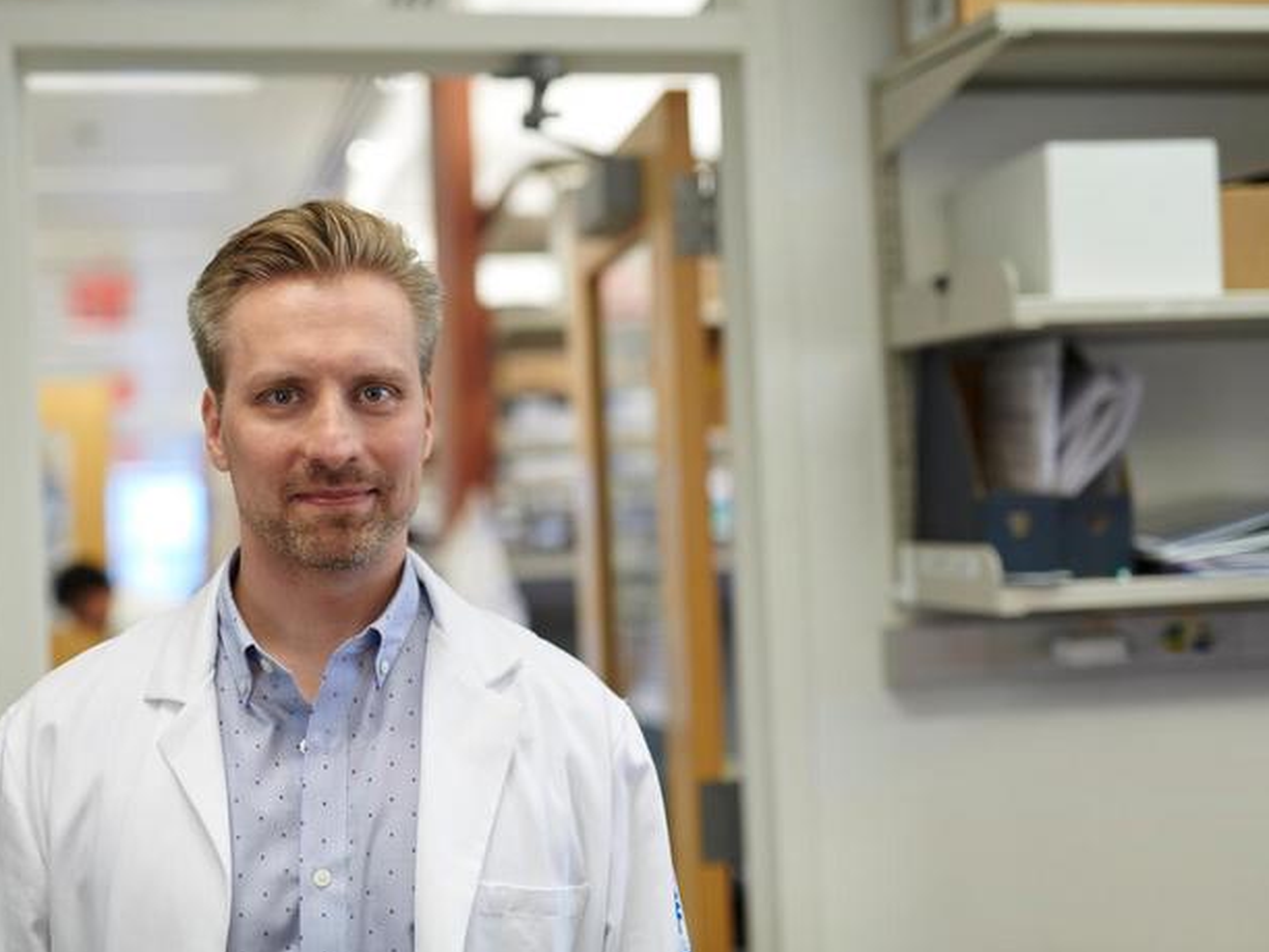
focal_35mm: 55
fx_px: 2016
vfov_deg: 26.6
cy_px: 474
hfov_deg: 34.9
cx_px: 547
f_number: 2
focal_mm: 50
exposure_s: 1/200
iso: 500
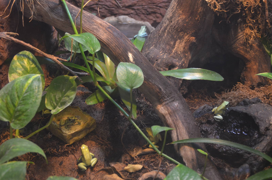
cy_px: 90
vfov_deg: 28.0
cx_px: 136
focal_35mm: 48
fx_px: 362
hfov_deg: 41.2
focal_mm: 32
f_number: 4.8
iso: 1400
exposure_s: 1/30
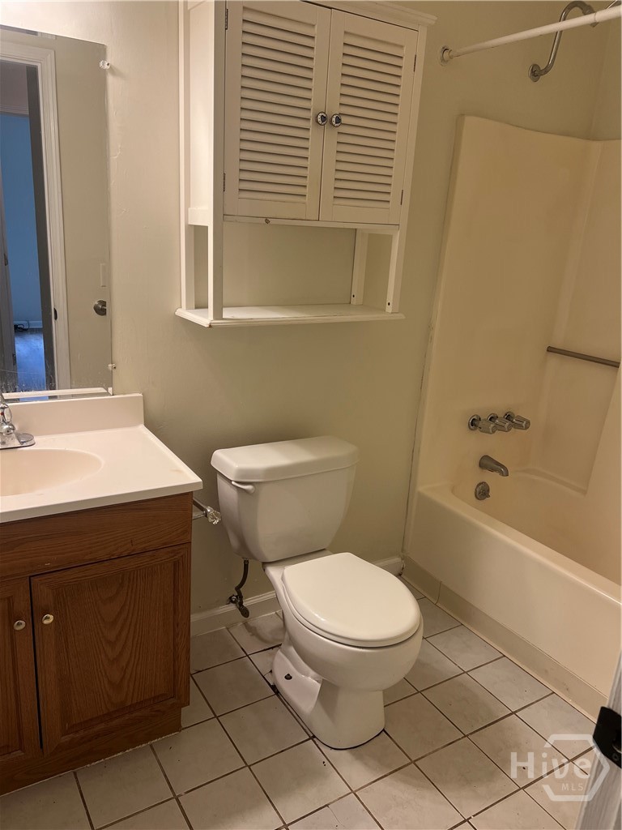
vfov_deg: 67.3
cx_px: 311
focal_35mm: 26
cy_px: 415
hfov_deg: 53.1
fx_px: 623
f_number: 1.5
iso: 64
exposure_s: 1/60
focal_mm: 5.7
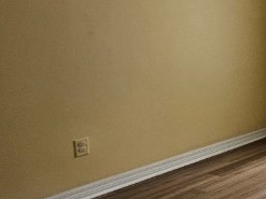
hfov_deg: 20.1
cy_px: 17
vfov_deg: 26.1
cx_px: 516
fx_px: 415
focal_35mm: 54
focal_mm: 1.7
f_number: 2.2
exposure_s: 1/60
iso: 50
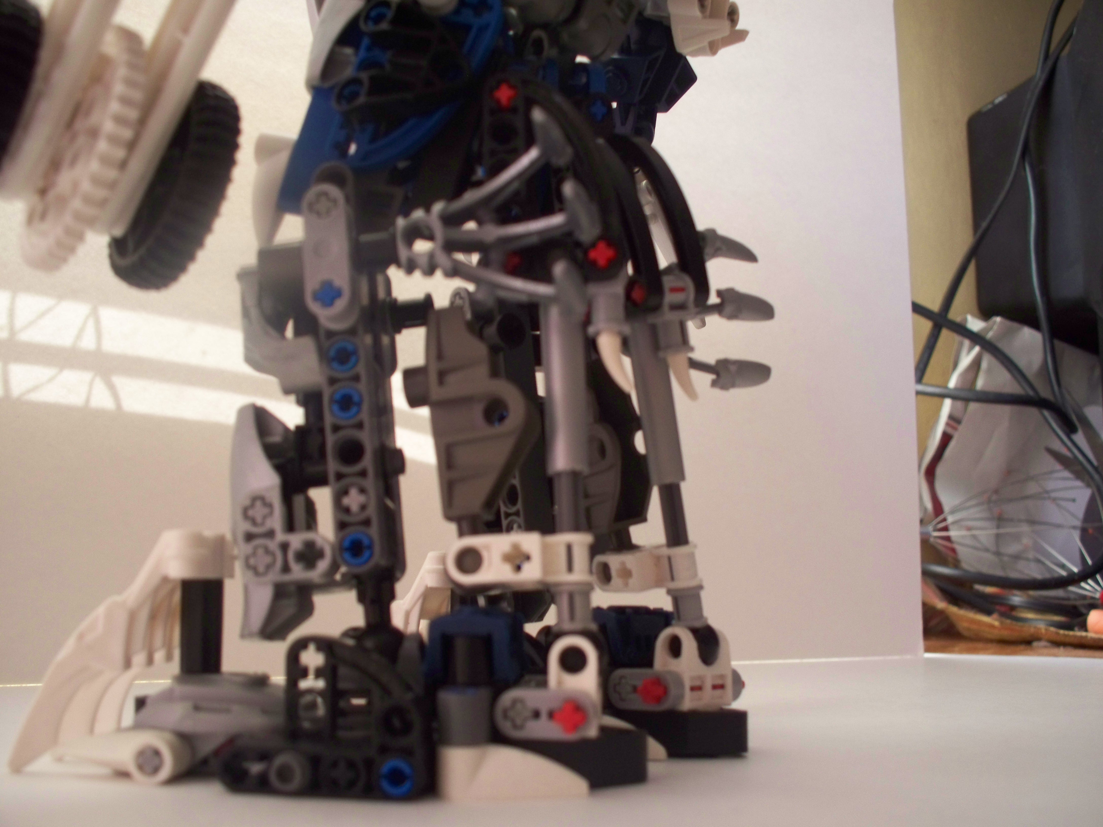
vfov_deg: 40.7
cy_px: 414
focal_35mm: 35
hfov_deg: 52.6
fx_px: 1115
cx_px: 552
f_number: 2.8
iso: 200
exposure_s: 1/30
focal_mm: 7.54
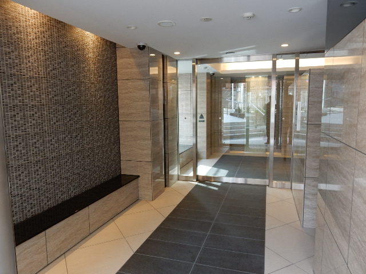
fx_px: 264
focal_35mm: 25
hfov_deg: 69.4
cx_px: 183
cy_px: 137
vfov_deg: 54.9
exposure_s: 1/30
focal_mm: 4.5
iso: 160
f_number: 3.7
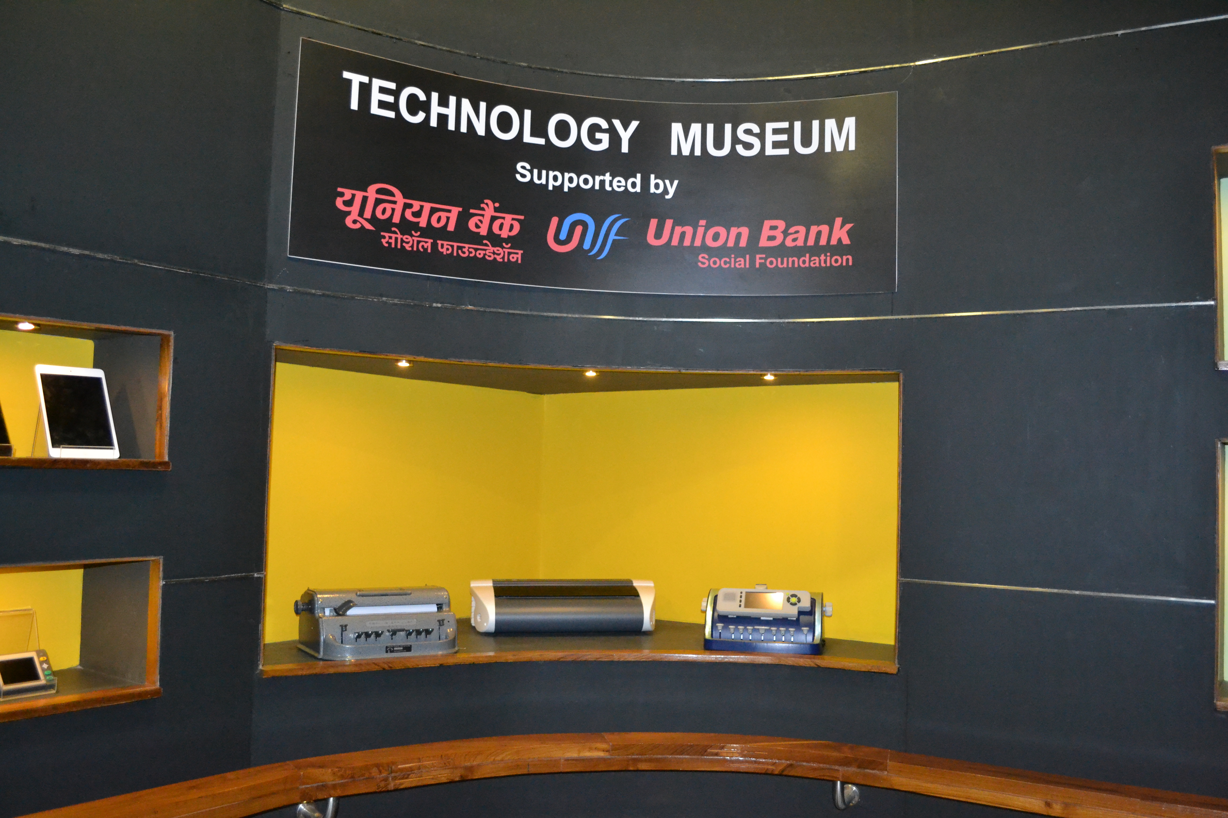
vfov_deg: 43.6
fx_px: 1023
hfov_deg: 61.9
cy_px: 409
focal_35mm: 30
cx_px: 614
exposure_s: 1/60
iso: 3200
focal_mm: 20
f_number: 3.8
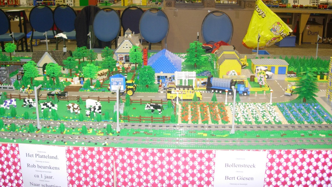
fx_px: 370
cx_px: 166
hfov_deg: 48.4
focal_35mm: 42
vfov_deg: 28.2
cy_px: 67
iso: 79
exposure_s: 1/10
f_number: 2.8
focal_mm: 7.8
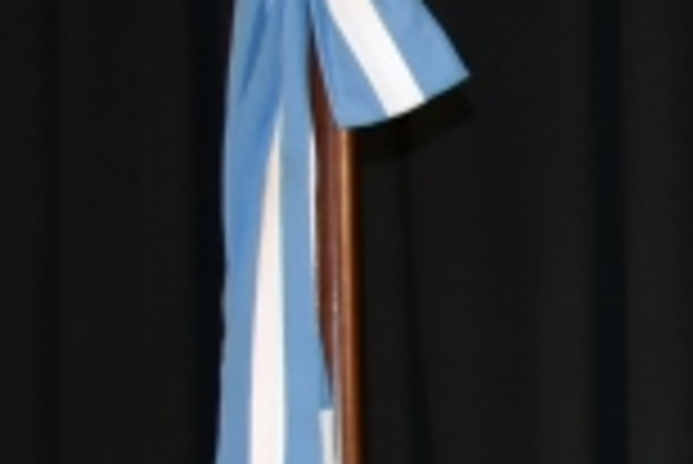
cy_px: 1372
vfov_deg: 5.1
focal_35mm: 259
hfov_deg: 7.2
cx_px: 1944
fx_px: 4990
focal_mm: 26
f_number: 5
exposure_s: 1/60
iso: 800
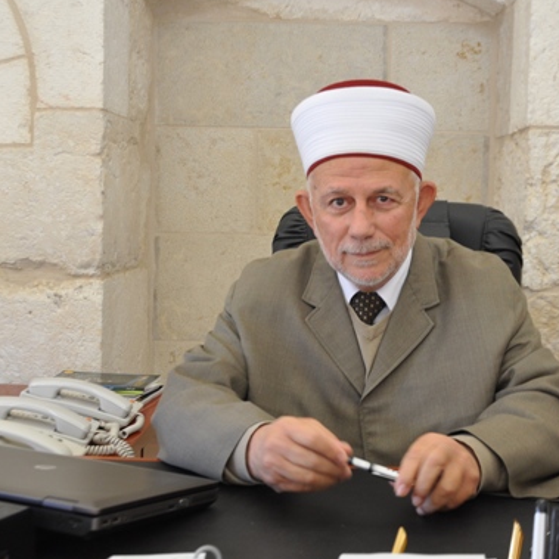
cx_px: 316
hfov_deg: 31.8
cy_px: 256
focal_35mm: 54
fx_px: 981
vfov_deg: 31.8
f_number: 5
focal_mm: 25
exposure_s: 1/25
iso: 500
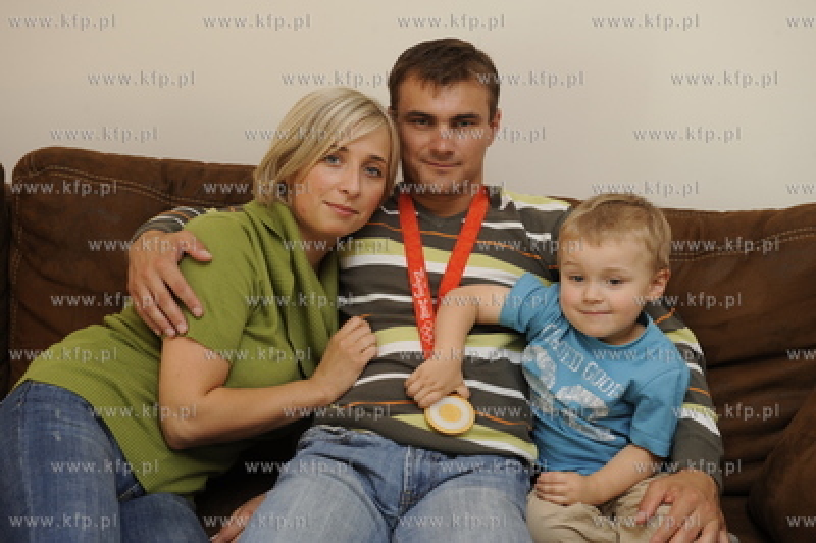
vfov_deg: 22.6
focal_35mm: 60
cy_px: 272
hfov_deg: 33.4
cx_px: 408
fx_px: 1359
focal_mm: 60
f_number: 5.6
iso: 400
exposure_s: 1/60
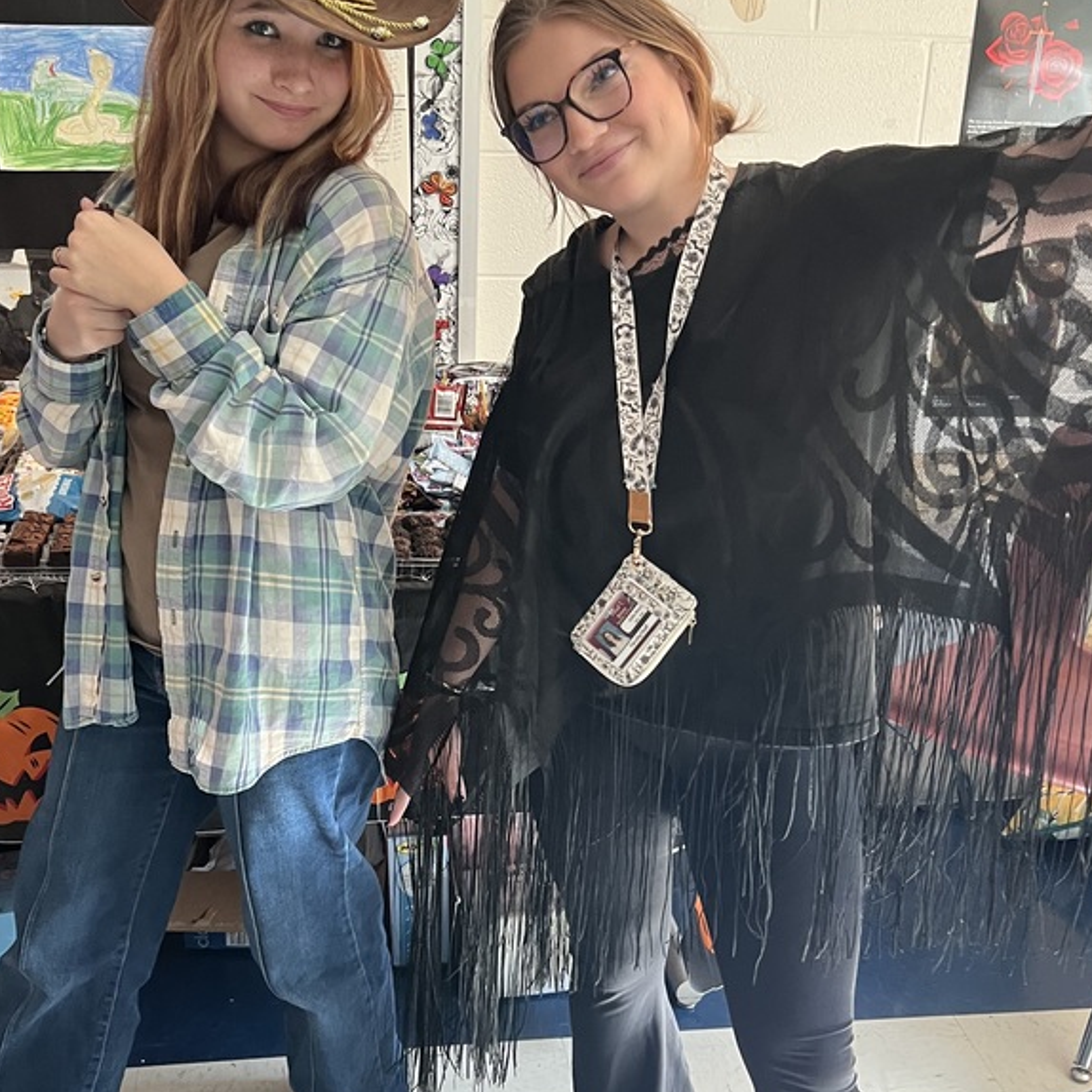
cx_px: 510
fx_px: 1463
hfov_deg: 40.9
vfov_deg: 40.9
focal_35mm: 41
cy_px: 567
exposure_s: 1/60
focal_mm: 5.7
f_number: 1.5
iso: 200
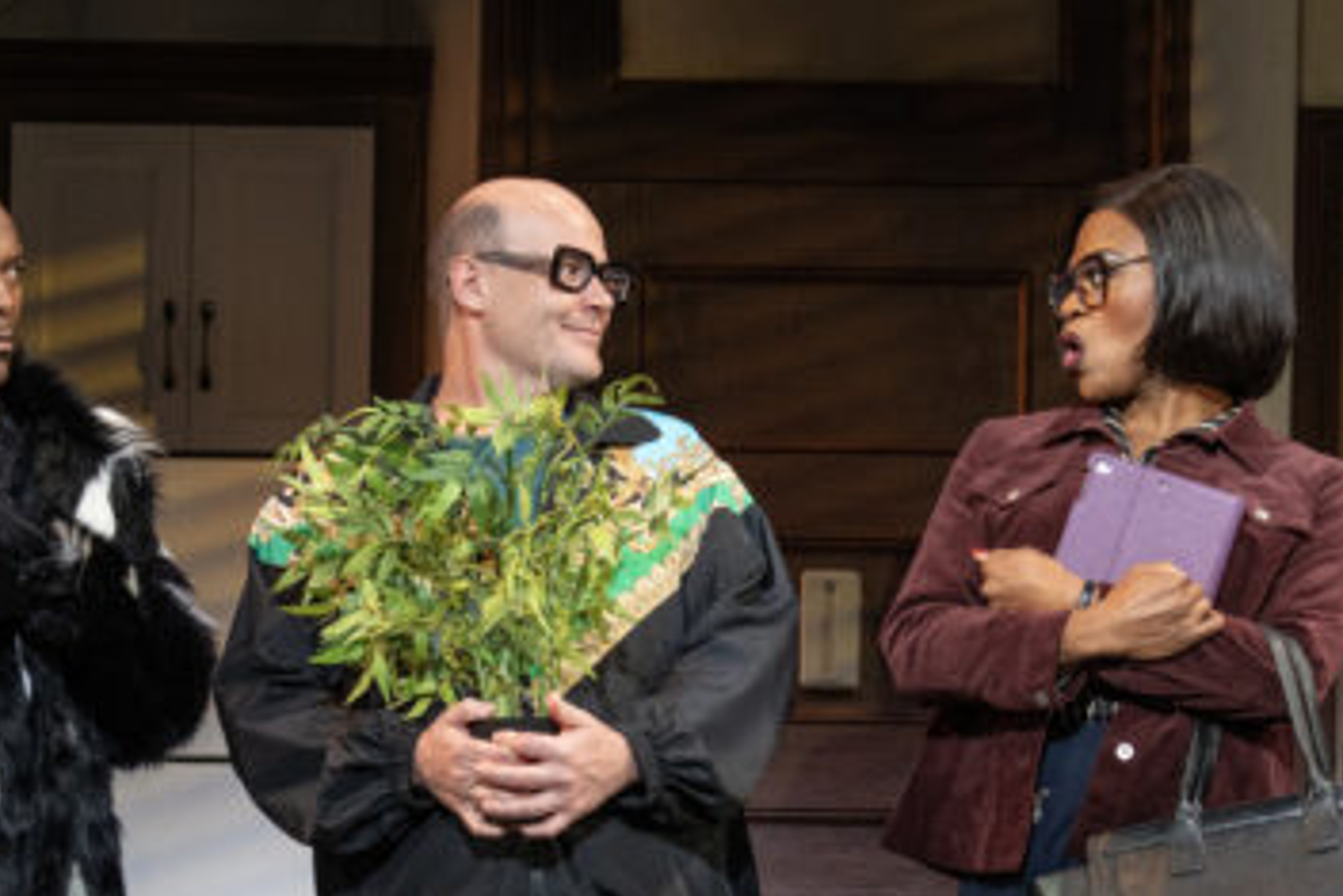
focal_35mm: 218
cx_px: 744
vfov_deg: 6.3
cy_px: 946
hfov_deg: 9.4
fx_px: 8136
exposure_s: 1/400
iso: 1600
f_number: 5
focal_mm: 100
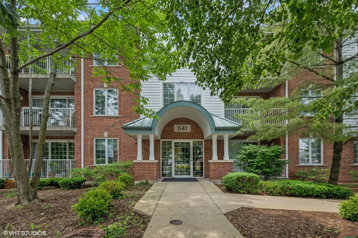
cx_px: 179
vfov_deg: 77.3
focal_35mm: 15
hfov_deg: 100.4
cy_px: 119
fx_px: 149
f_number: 9.5
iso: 200
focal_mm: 15
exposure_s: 1/125
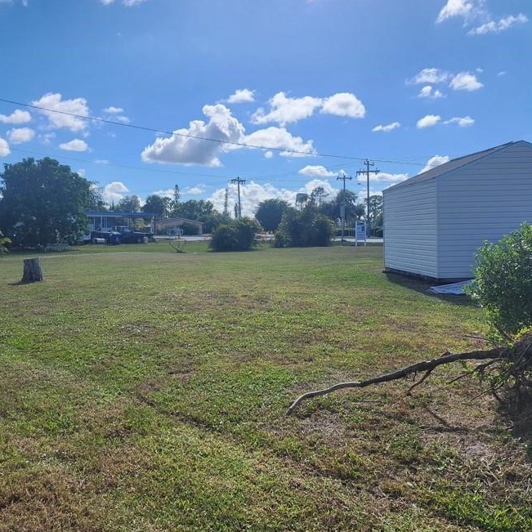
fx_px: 556
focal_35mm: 32
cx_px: 253
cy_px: 245
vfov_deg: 51.1
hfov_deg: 51.1
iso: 12
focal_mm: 6.4
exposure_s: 1/1789
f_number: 1.8
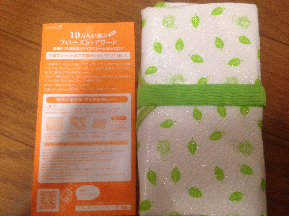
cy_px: 108
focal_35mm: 35
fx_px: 292
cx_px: 144
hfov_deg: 52.6
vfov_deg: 40.7
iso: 250
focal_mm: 4.28
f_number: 2.4
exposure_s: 1/20
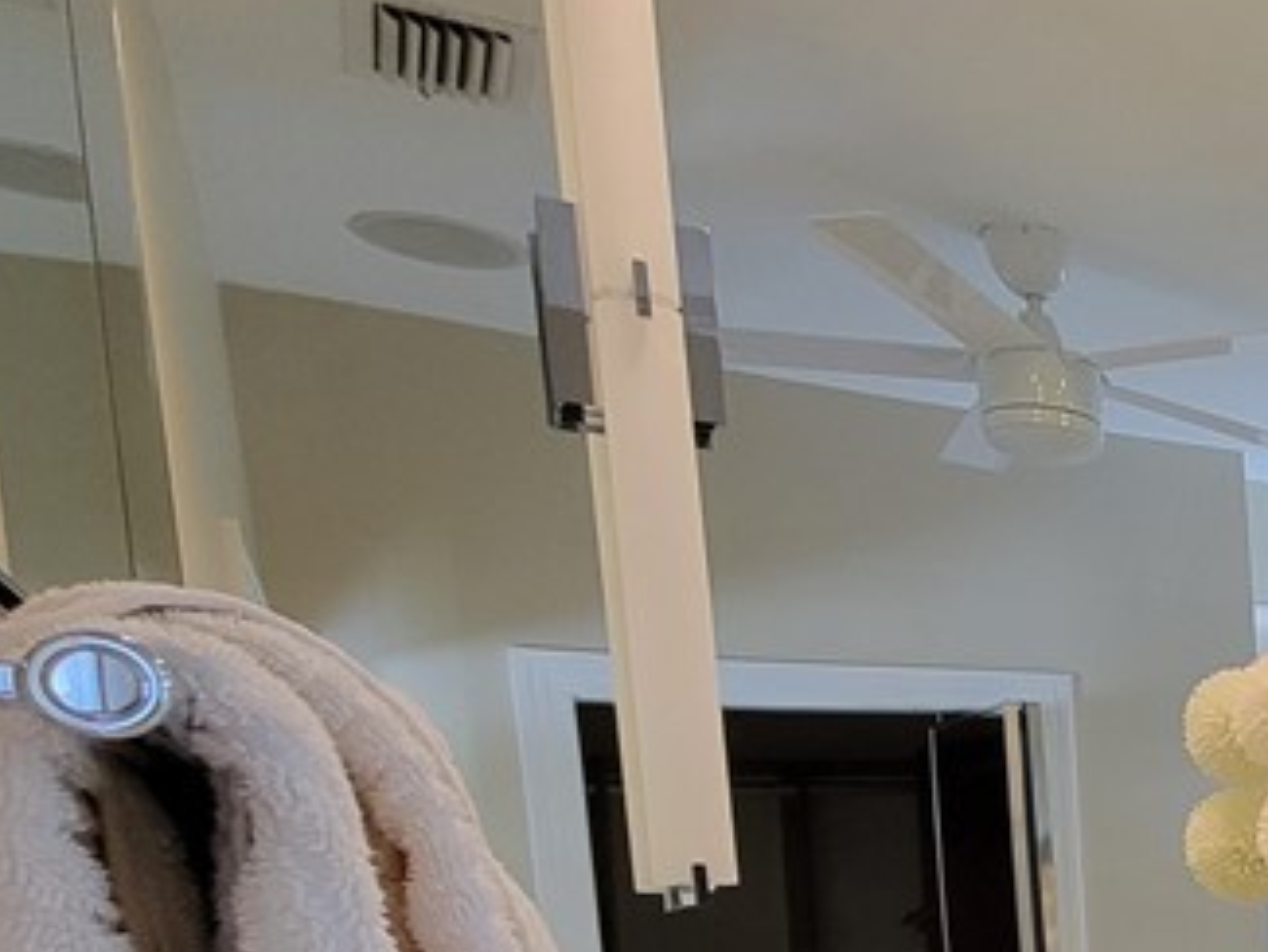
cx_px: 1900
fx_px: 1502
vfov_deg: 30.9
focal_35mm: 41
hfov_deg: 28.8
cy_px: 1077
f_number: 2.2
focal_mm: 2.2
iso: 320
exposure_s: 1/39
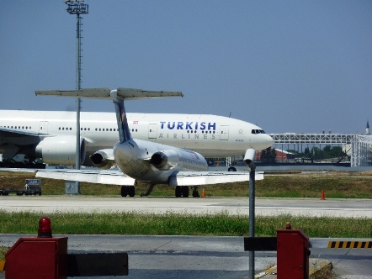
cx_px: 186
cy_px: 140
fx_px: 1785
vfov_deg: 9.0
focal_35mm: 166
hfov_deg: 11.9
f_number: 5.8
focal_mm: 29.9
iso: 80
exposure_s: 1/640
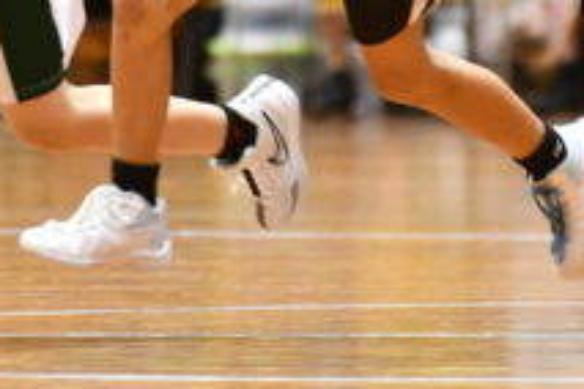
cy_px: -175
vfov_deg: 1.8
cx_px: 5
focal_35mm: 759
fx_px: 12312
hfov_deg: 2.7
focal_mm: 155
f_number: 2.8
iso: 3200
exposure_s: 1/400
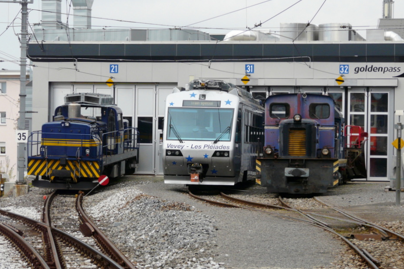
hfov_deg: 16.1
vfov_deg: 10.8
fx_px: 1425
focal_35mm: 127
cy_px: 145
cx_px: 190
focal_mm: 18.8
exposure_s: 1/250
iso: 100
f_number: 4.5
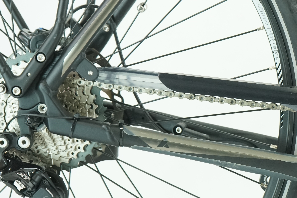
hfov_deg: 15.4
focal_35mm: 132
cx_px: 268
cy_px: 70
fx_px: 1089
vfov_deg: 10.4
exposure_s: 1/200
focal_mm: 62
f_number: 5.6
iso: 2500
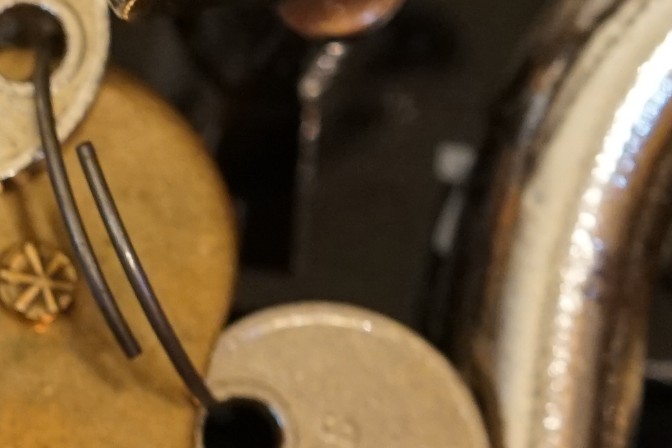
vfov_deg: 2.5
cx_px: -803
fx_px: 10341
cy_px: 576
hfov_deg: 3.7
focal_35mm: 554
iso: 1600
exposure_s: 1/100
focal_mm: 90
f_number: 4
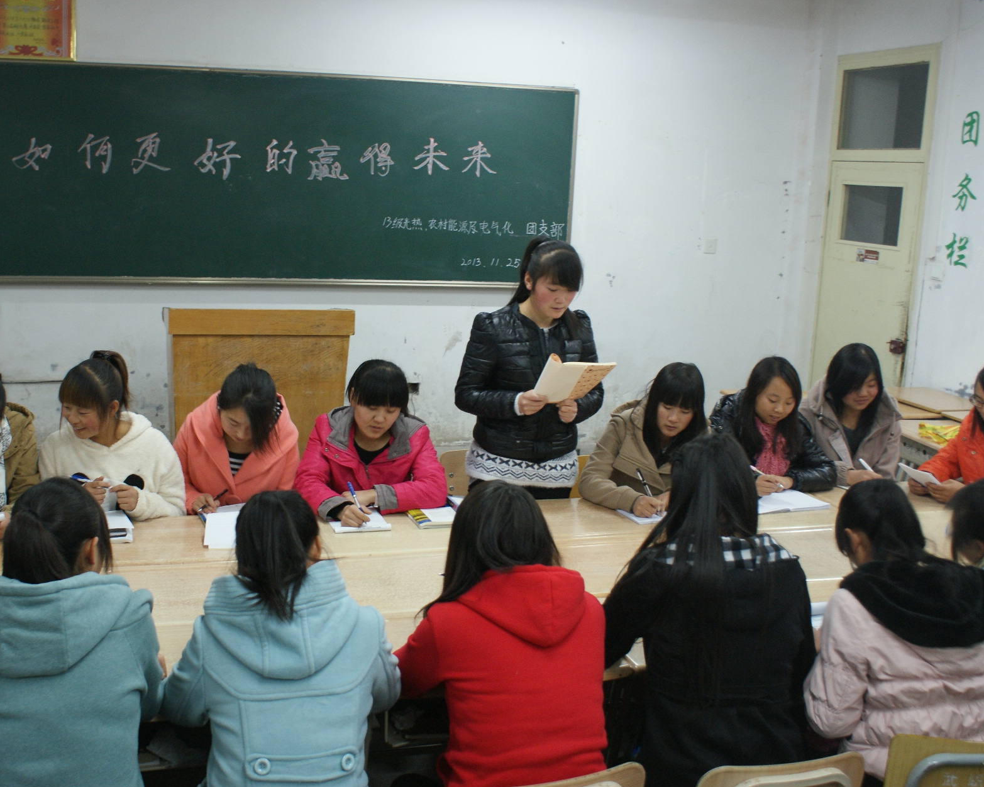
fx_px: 1107
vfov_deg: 39.2
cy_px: 392
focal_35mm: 38
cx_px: 412
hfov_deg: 47.8
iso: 400
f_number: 4
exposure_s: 1/13
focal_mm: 22
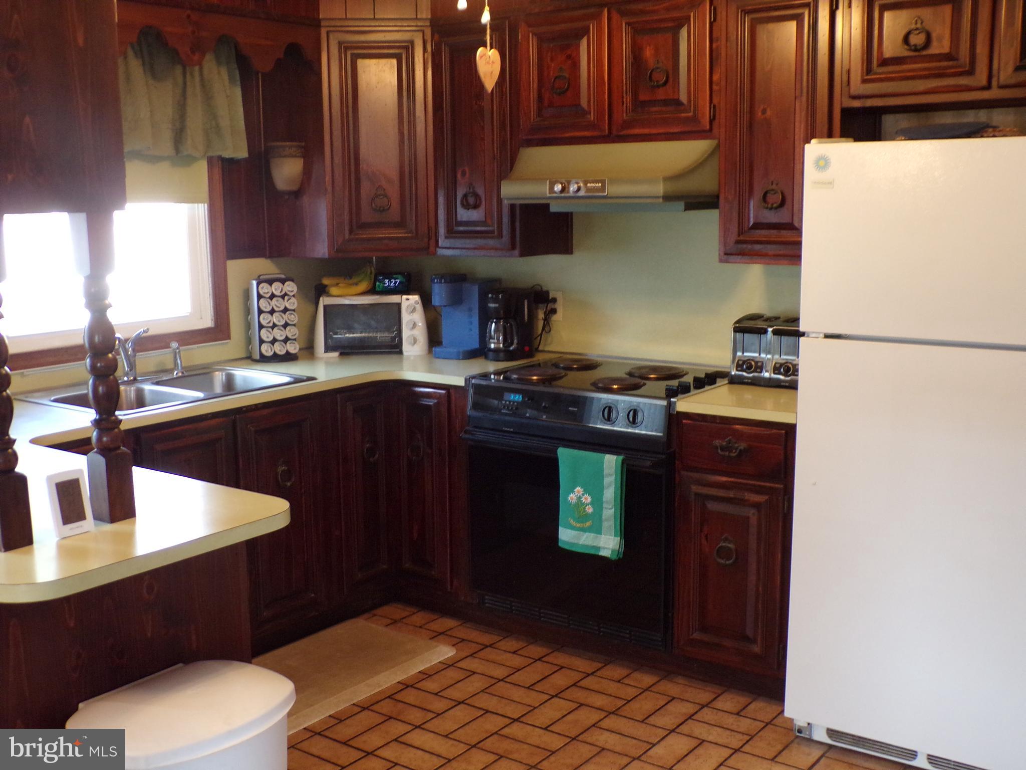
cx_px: 513
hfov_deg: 50.1
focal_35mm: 37
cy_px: 385
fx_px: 1097
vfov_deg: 38.7
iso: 200
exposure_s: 1/25
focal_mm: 6.6
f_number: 3.3
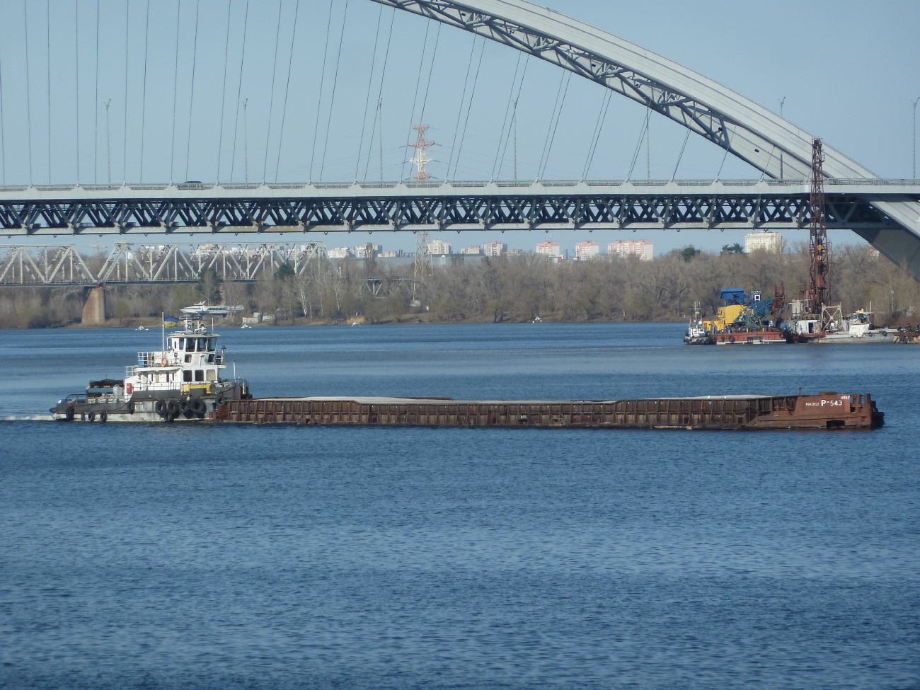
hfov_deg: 7.1
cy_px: 345
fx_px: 7388
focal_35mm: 278
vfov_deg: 5.3
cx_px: 460
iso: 80
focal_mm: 45.7
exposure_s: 1/500
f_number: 4.8
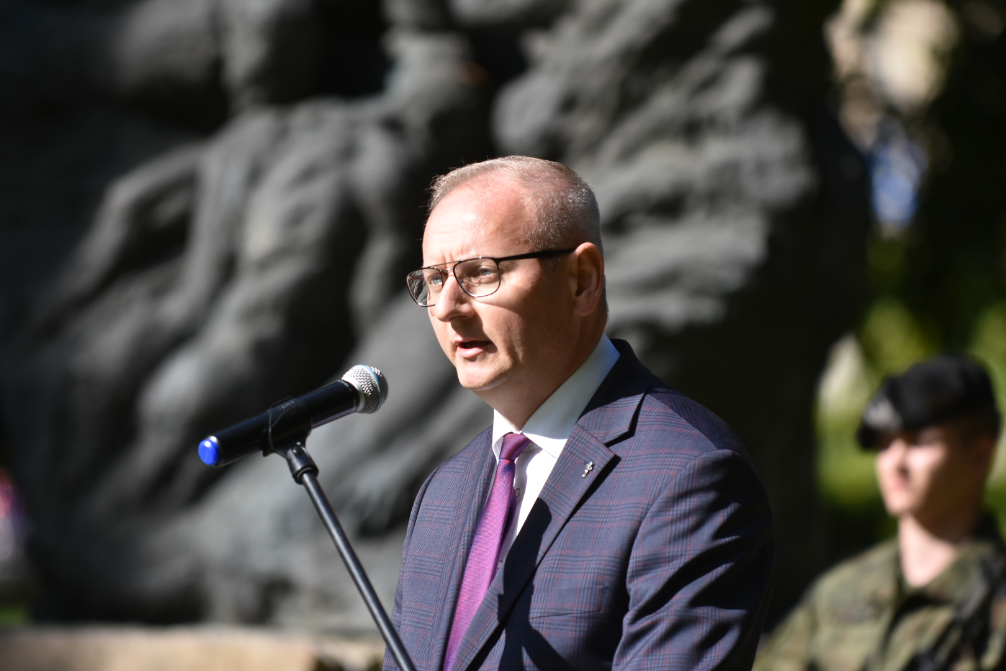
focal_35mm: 300
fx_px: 8383
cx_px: 503
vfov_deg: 4.6
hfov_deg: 6.9
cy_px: 336
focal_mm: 200
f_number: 2.8
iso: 400
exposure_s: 1/4000
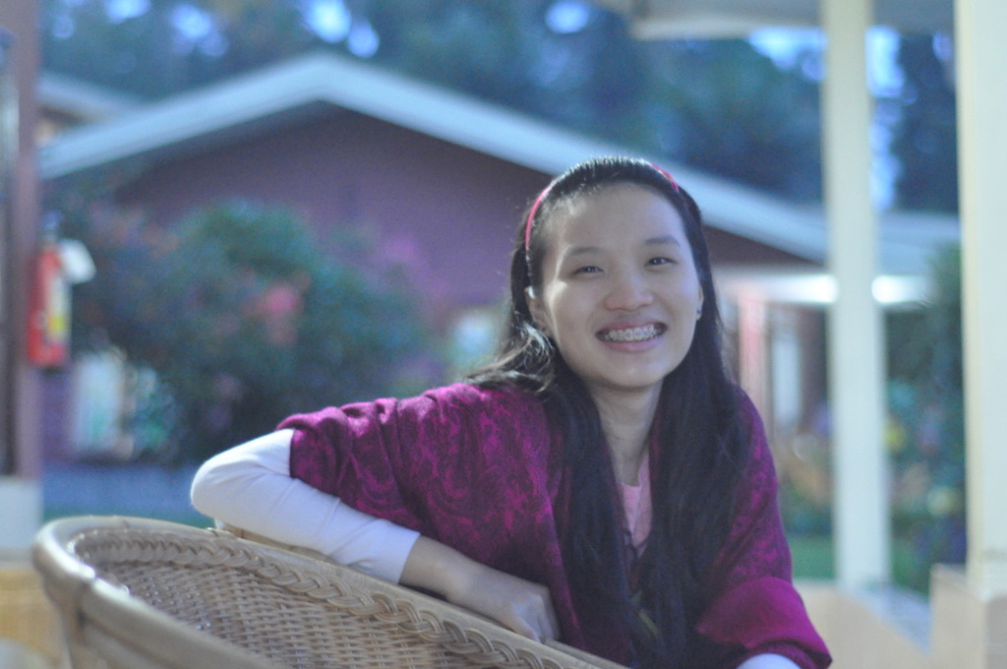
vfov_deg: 18.1
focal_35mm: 75
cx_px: 504
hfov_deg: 27.0
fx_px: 2095
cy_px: 334
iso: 3200
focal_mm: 50
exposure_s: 1/13
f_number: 1.8
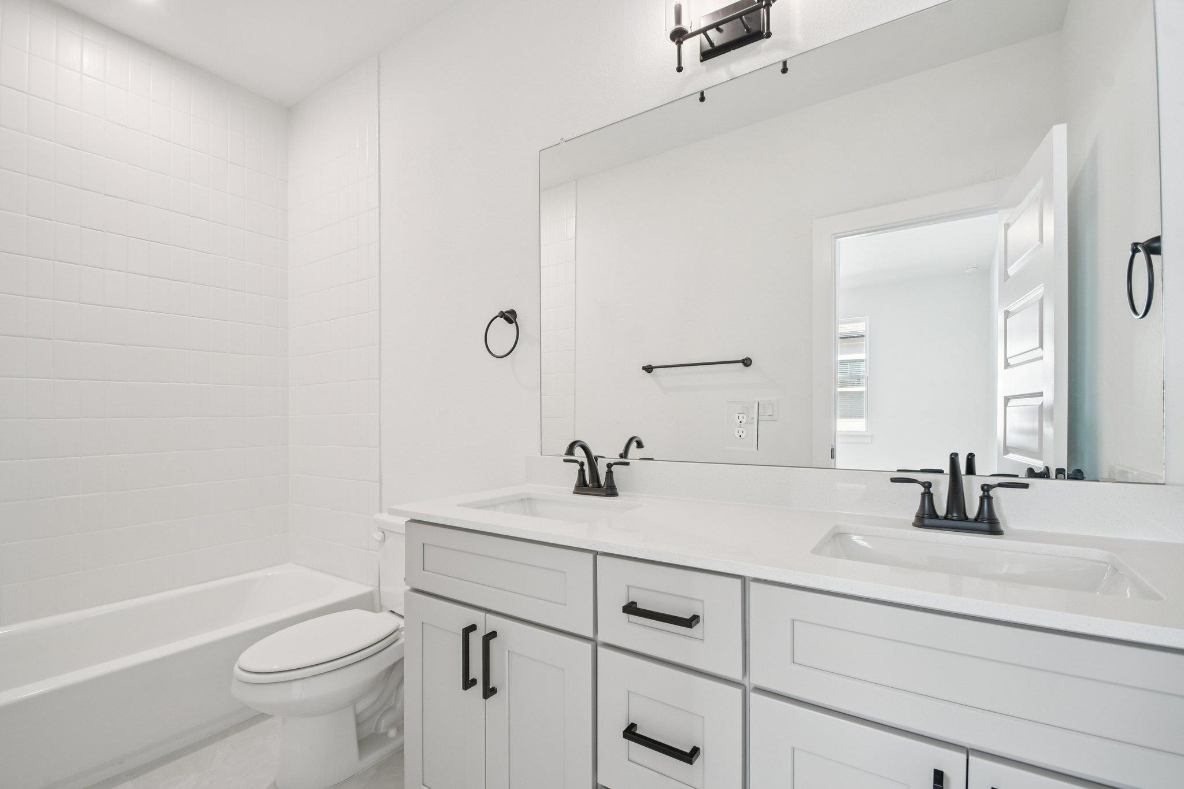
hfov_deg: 100.4
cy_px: 394
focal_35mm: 15
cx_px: 592
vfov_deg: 77.3
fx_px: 493
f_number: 8
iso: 400
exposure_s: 1/15
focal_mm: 10
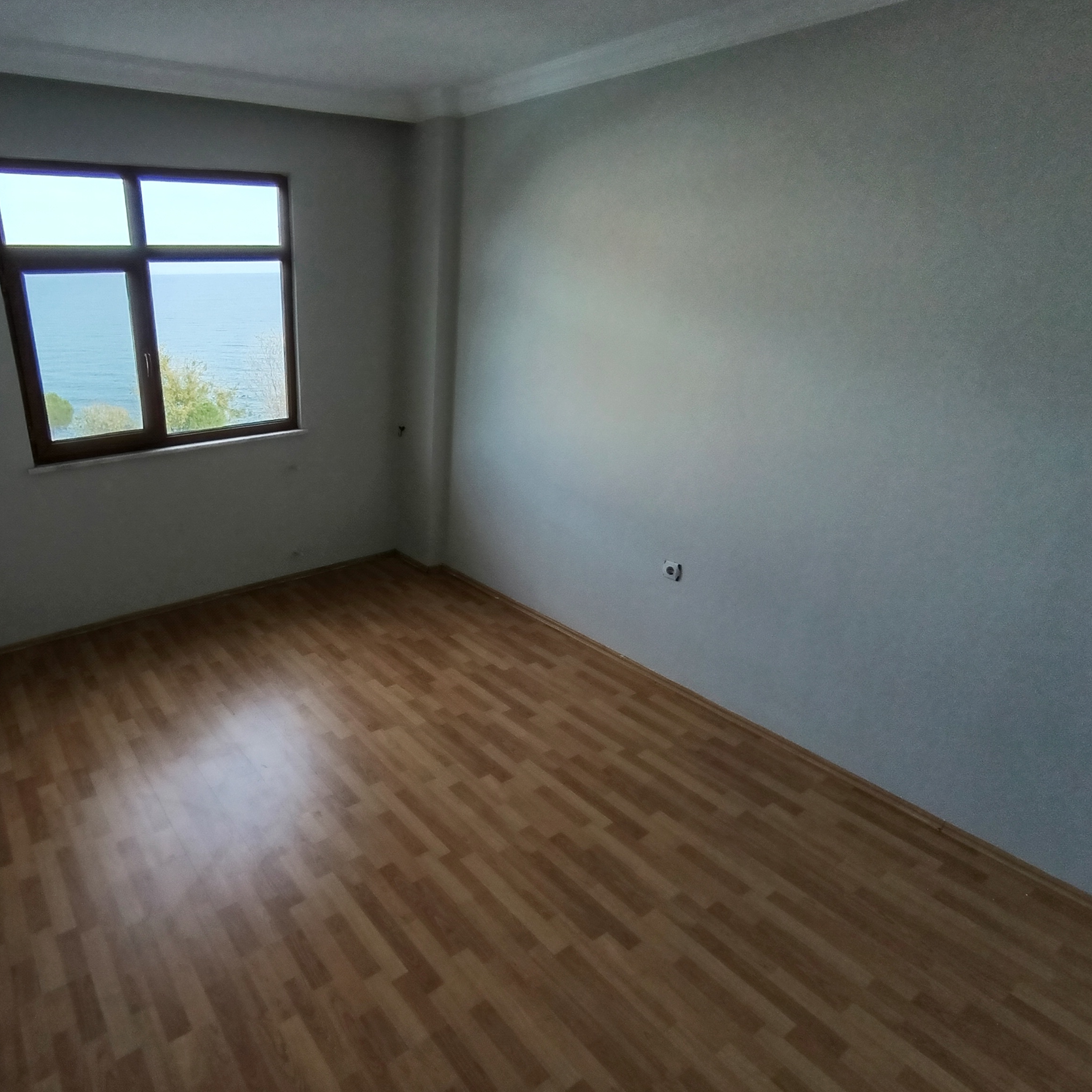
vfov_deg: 74.8
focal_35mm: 20
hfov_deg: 72.3
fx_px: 714
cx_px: 352
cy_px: 559
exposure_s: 1/99.9
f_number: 2.2
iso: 160
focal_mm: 1.65
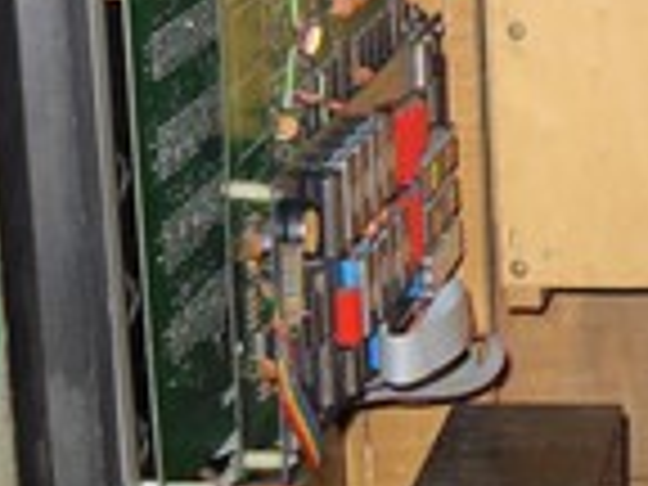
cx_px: 972
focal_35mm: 134
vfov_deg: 11.0
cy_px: 117
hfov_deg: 13.8
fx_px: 2508
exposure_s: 1/30
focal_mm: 7.7
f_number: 3.8
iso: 200
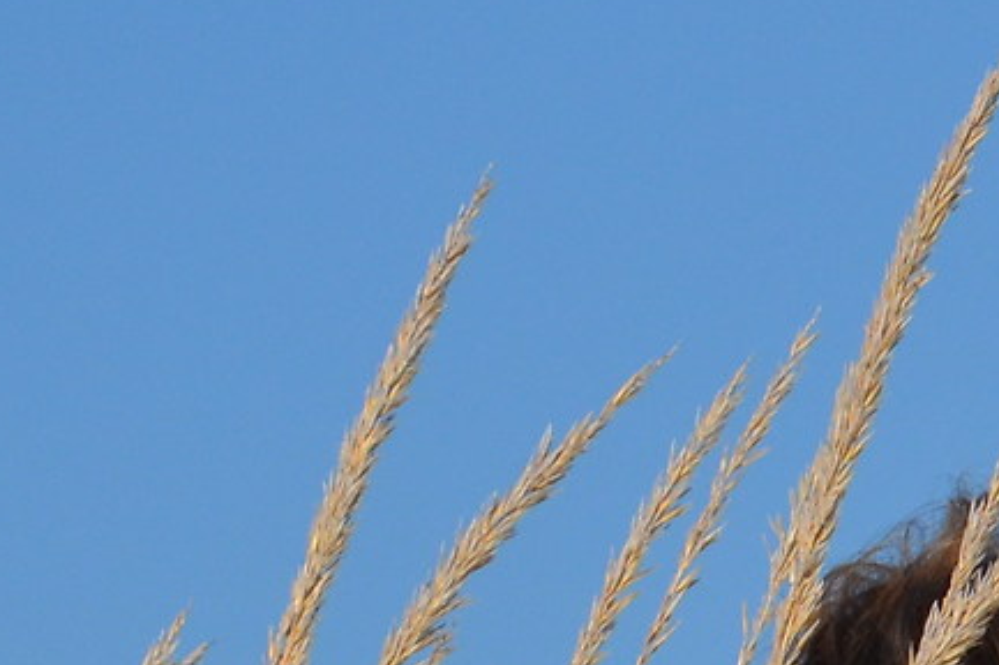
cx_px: 1523
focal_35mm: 874
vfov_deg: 1.6
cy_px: 891
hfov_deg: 2.4
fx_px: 24228
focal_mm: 105
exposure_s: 1/2000
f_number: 7.1
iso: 320
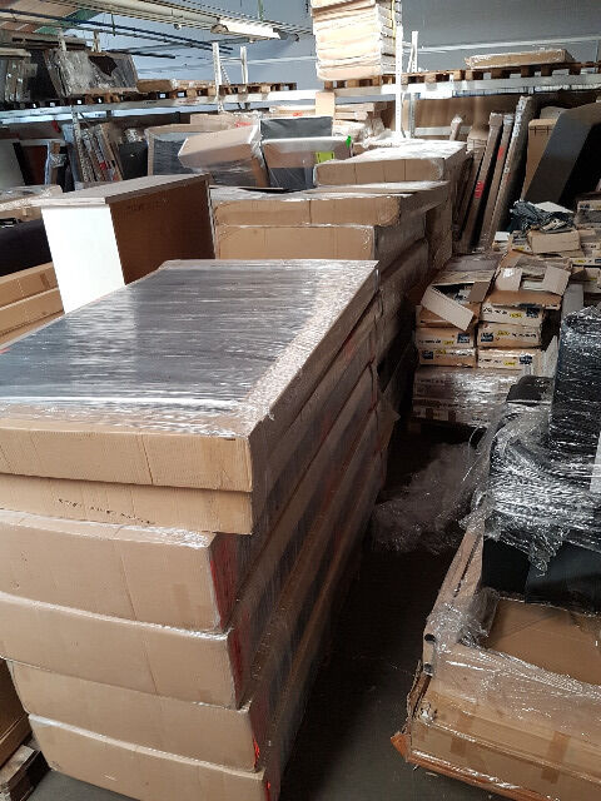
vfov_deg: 67.3
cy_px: 400
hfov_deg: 53.1
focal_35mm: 26
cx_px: 300
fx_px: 602
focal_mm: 4.2
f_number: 1.7
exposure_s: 1/50
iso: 100
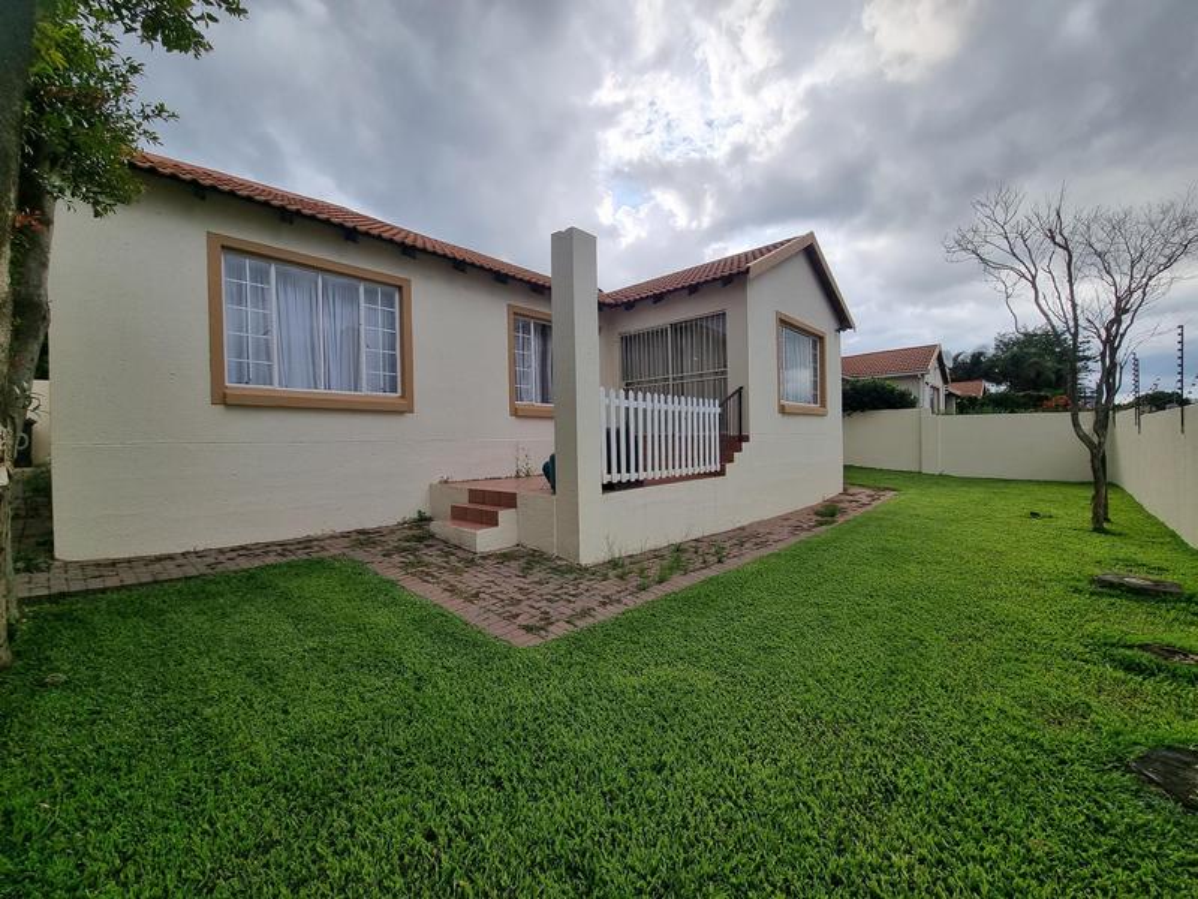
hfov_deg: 106.2
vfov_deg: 89.9
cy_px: 450
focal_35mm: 13
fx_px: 450
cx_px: 599
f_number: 2.2
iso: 50
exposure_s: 1/822
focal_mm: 2.2
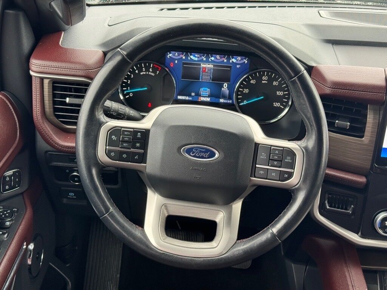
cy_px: 145
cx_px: 194
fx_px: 537
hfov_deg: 39.7
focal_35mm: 48
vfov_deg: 30.3
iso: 100
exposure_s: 1/68
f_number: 1.78
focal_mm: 6.76
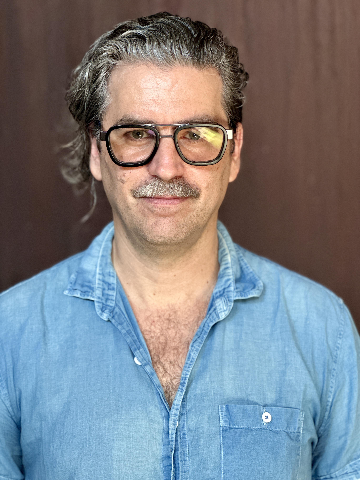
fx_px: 1068
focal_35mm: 77
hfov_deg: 19.1
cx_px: 180
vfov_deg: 25.3
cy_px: 240
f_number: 2.8
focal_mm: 9
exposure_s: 1/40
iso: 320
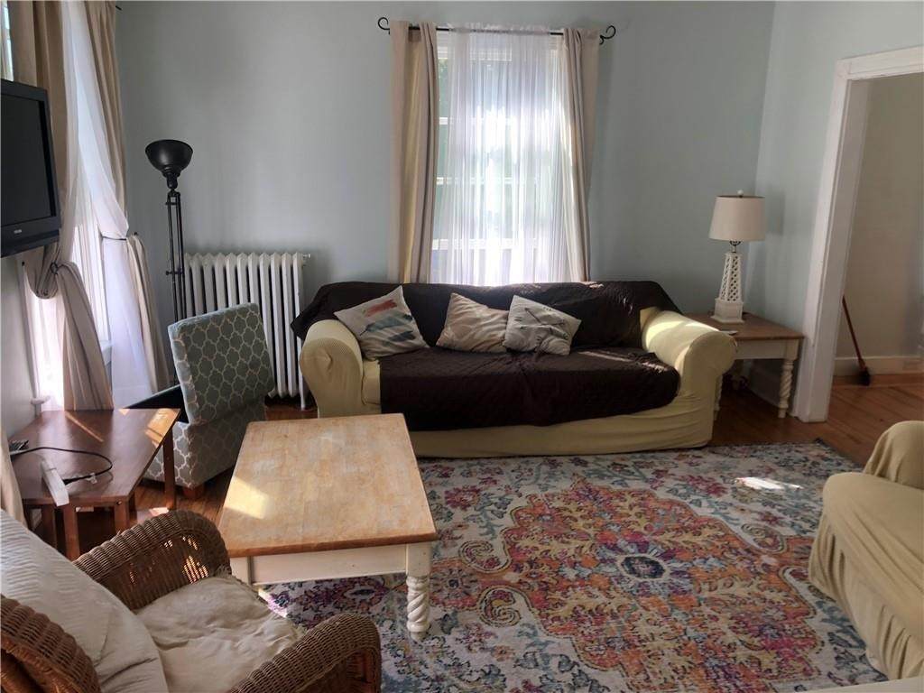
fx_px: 747
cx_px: 462
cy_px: 346
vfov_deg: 49.7
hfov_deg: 63.4
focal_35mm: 28
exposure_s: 1/120
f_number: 1.8
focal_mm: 3.99
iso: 50
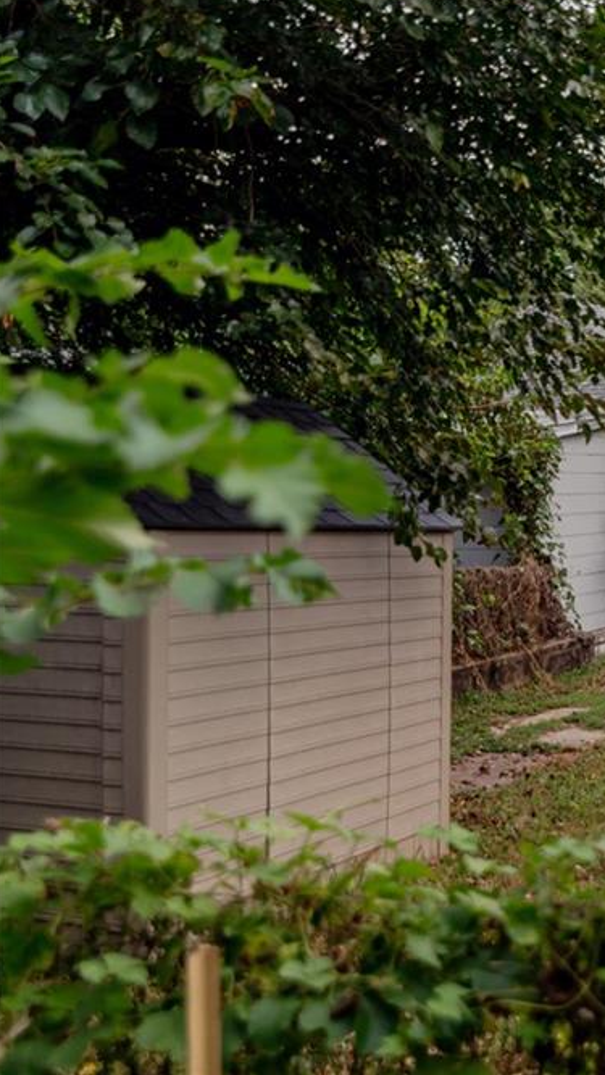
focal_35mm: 45
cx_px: 818
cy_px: 528
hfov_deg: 23.1
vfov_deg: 45.5
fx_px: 1284
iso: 100
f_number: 3.2
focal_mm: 28
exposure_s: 1/640
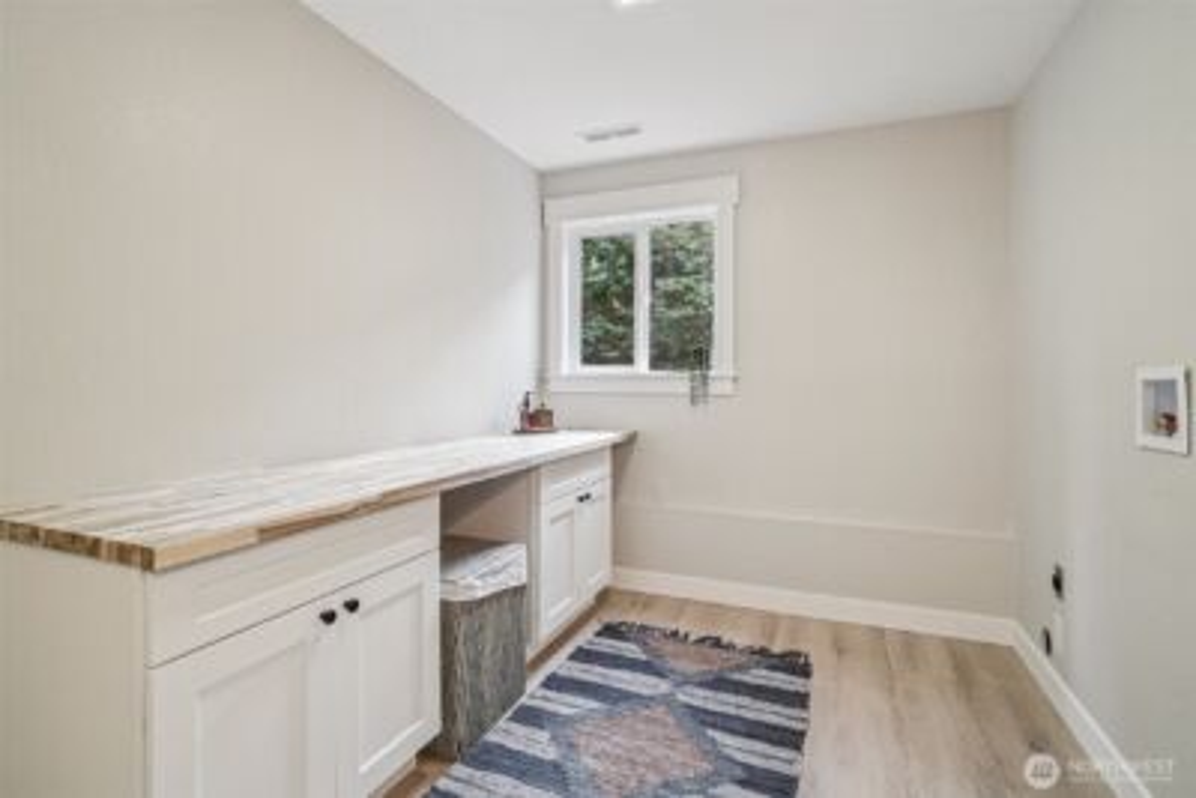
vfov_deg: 73.8
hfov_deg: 96.7
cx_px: 598
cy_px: 399
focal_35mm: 16
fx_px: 532
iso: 1600
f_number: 8
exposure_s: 1/30
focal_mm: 16
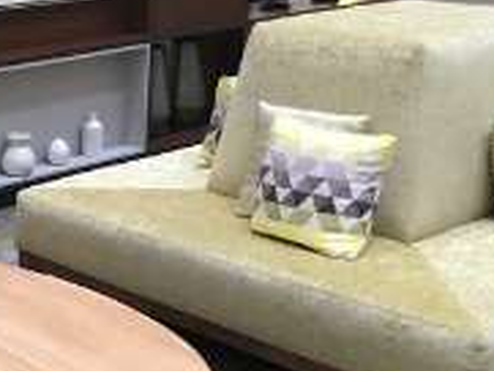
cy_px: 273
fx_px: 1100
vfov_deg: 19.0
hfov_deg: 24.3
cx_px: 8
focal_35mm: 77
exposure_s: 1/30
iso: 80
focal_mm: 4.15
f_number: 2.2
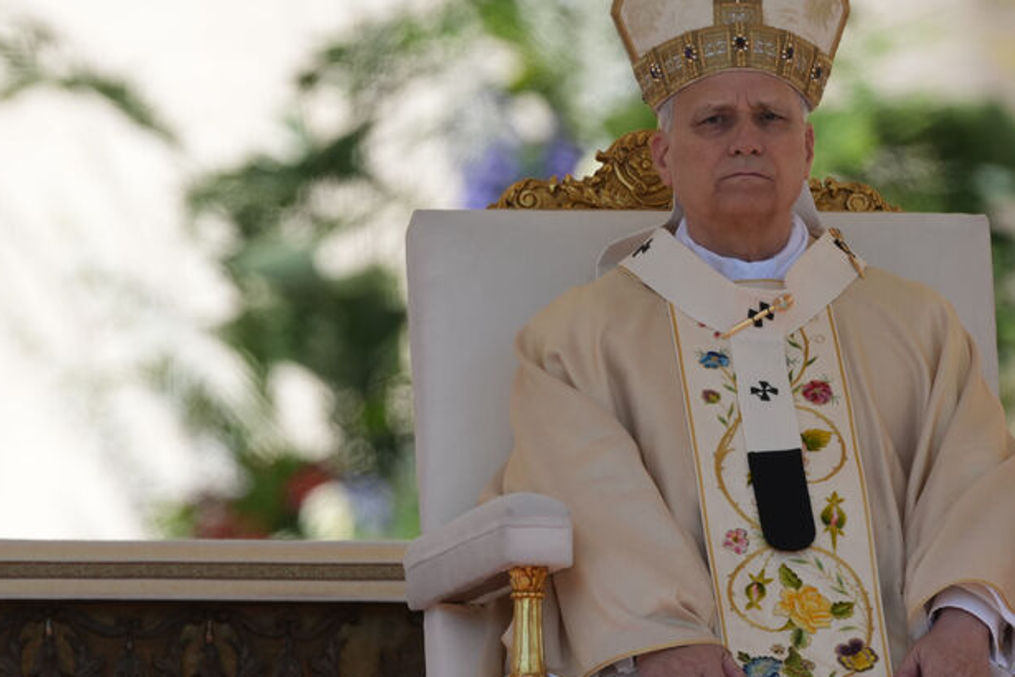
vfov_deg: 1.0
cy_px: 328
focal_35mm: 1364
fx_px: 38454
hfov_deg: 1.5
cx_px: 725
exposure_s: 1/1600
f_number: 6.3
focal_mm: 600
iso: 500
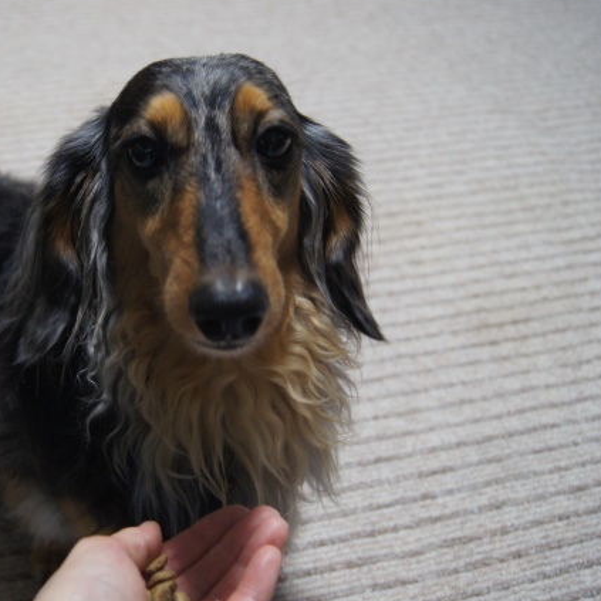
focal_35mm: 45
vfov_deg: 37.5
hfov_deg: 36.4
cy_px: 311
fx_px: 884
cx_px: 128
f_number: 4
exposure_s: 1/40
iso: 800
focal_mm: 22
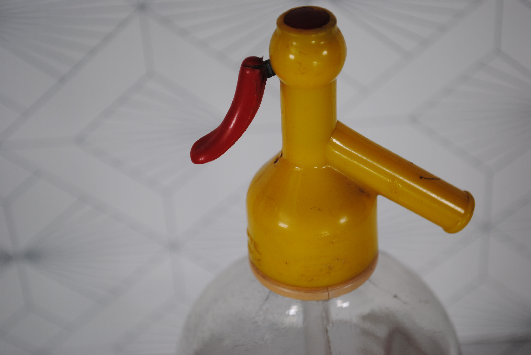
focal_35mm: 72
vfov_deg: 19.0
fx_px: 1063
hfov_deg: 28.0
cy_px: 178
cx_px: 266
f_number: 5.6
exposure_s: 1/125
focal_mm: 48
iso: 100
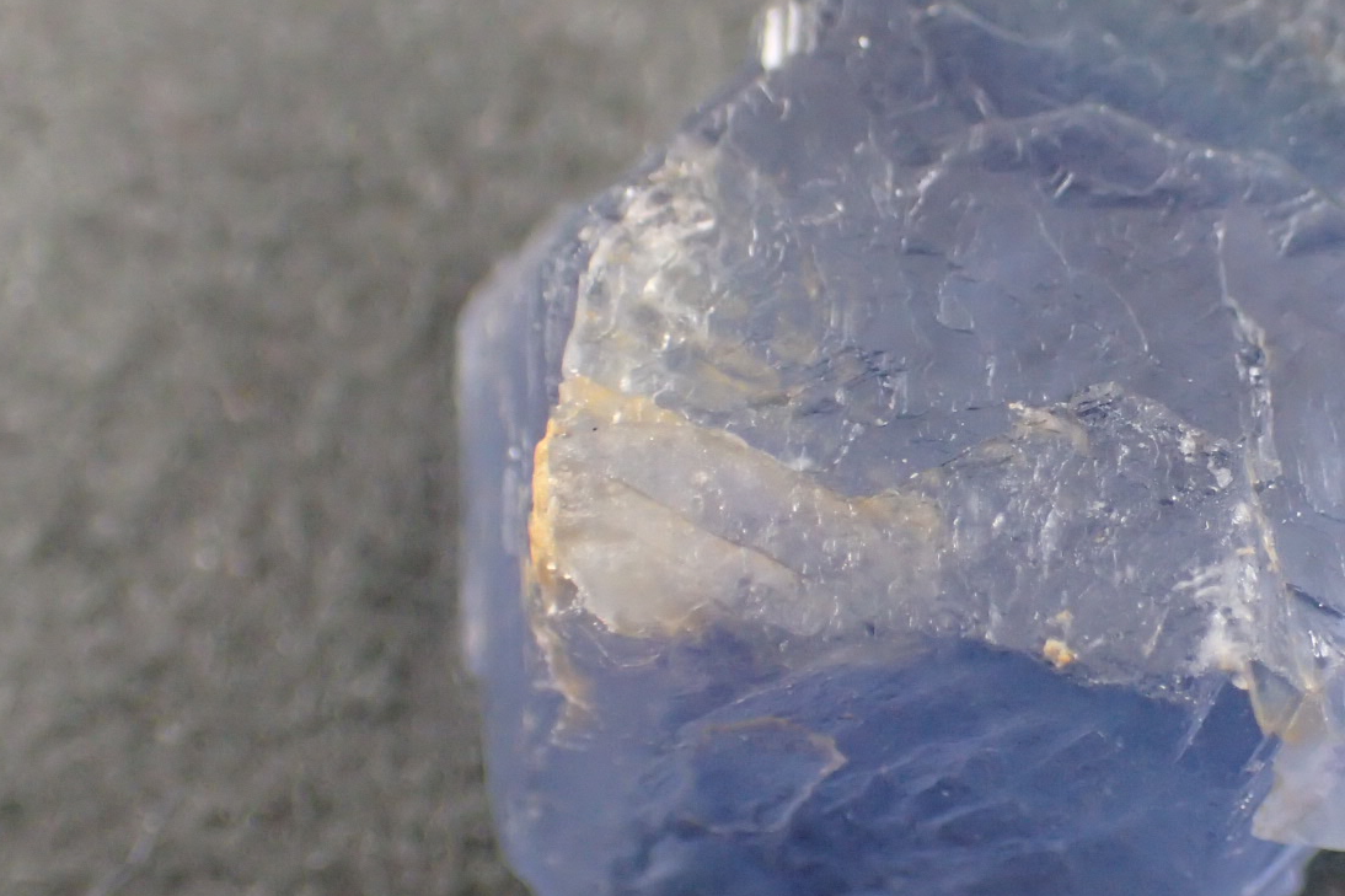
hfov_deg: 23.7
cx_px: 1129
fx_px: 3138
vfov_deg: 16.3
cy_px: 449
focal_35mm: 84
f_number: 3.1
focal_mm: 8.41
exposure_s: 1/200
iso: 640
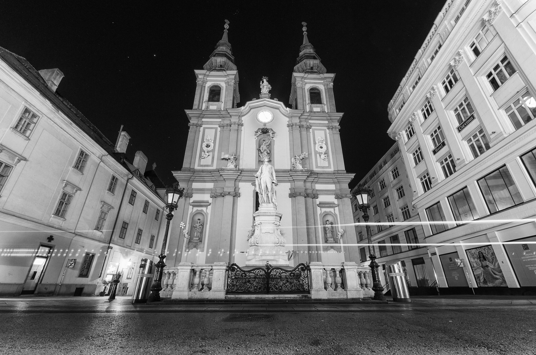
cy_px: 178
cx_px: 268
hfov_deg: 100.5
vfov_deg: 77.1
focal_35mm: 15
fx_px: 223
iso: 100
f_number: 10
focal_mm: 10
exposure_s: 25
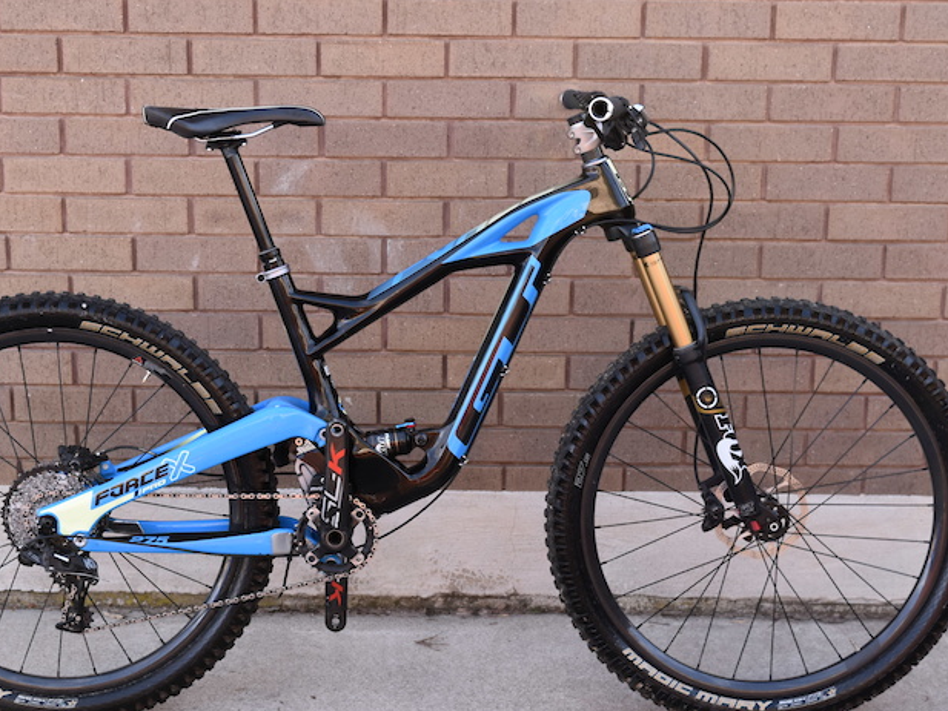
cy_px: 408
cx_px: 424
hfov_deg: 27.4
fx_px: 1945
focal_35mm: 71
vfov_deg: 20.7
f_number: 7.1
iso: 400
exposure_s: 1/200
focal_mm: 38
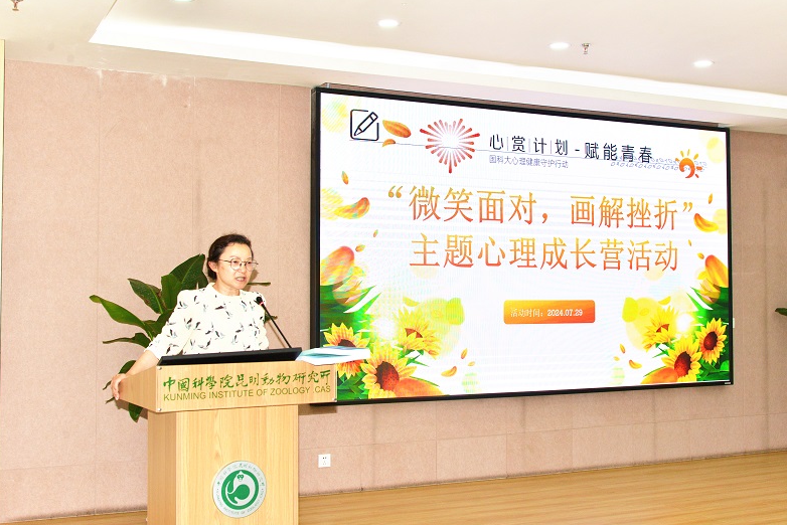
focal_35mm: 45
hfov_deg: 43.6
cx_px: 401
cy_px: 262
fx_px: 984
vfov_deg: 29.9
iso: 800
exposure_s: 1/200
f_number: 6.3
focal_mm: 44
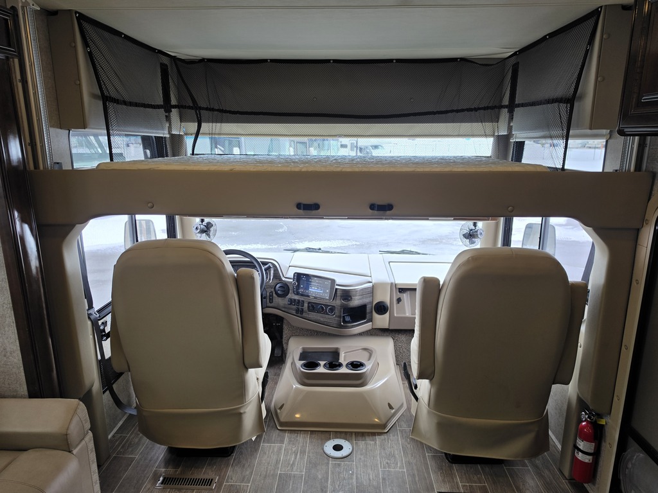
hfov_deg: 73.9
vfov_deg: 58.9
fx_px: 437
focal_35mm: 23
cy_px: 246
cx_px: 329
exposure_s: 1/180
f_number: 1.4
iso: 32
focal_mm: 6.5
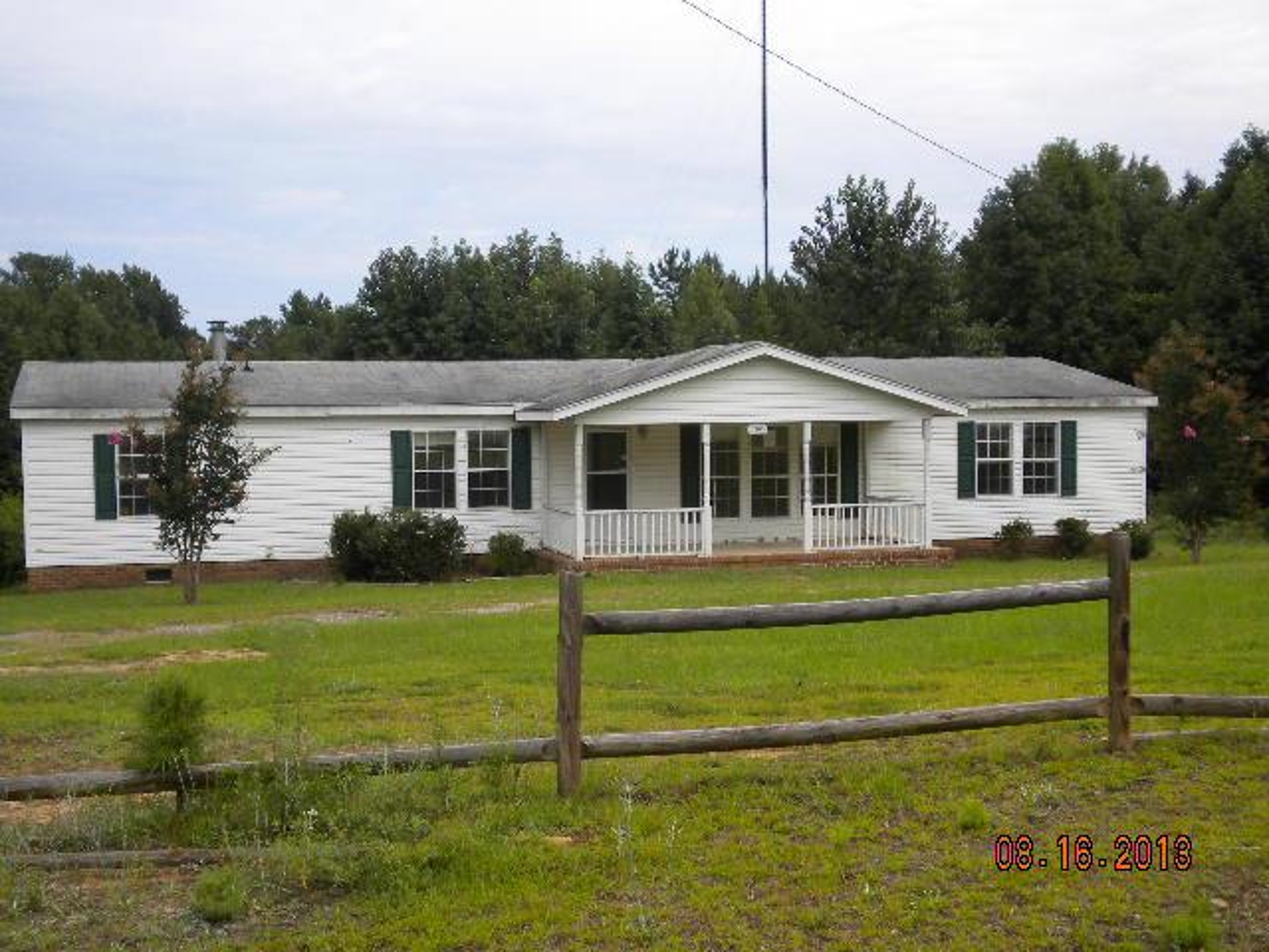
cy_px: 476
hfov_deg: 36.8
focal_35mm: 52
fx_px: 1906
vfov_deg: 28.0
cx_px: 634
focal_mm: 9.3
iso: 80
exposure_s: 1/432
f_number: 5.6
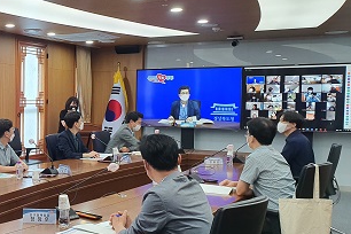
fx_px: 517
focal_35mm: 53
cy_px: 138
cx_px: 15
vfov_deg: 25.5
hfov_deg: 34.7
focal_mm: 4.3
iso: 125
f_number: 2.4
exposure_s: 1/120
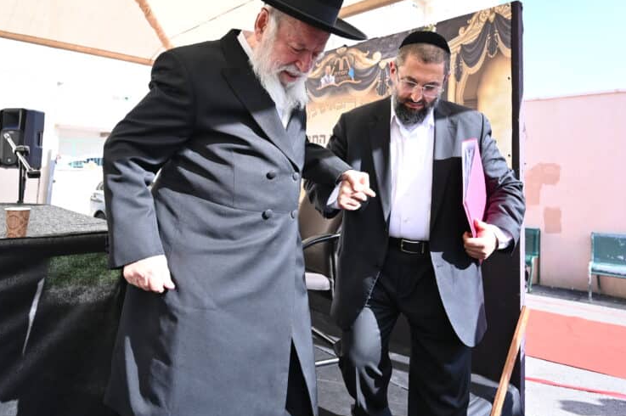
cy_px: 146
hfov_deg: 69.8
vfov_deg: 49.3
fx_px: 446
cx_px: 274
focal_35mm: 26
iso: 100
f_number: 4
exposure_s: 1/200
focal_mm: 18.5
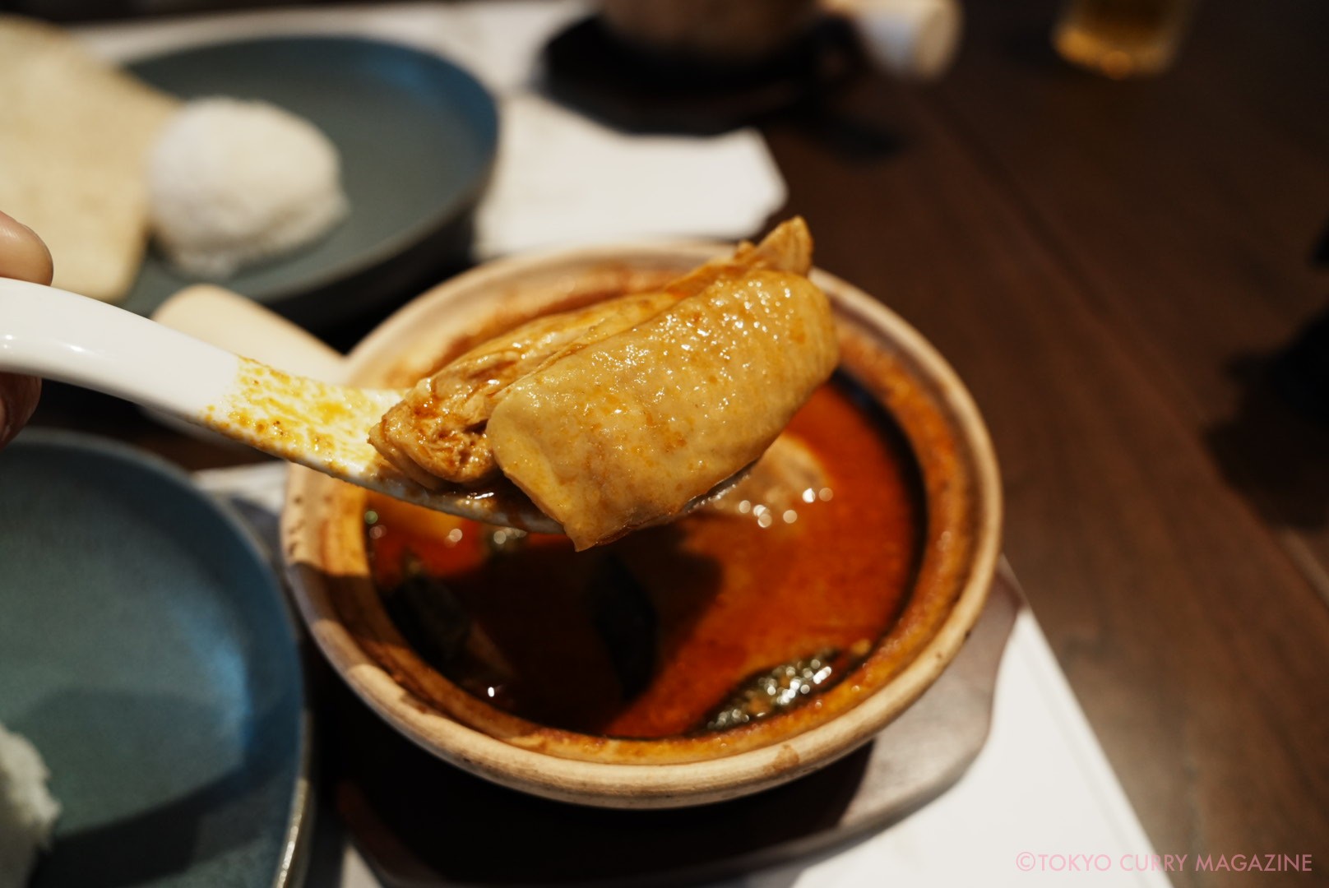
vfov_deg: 53.2
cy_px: 444
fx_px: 887
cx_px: 664
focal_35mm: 24
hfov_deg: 73.7
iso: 1250
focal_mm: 24
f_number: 4
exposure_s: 1/500
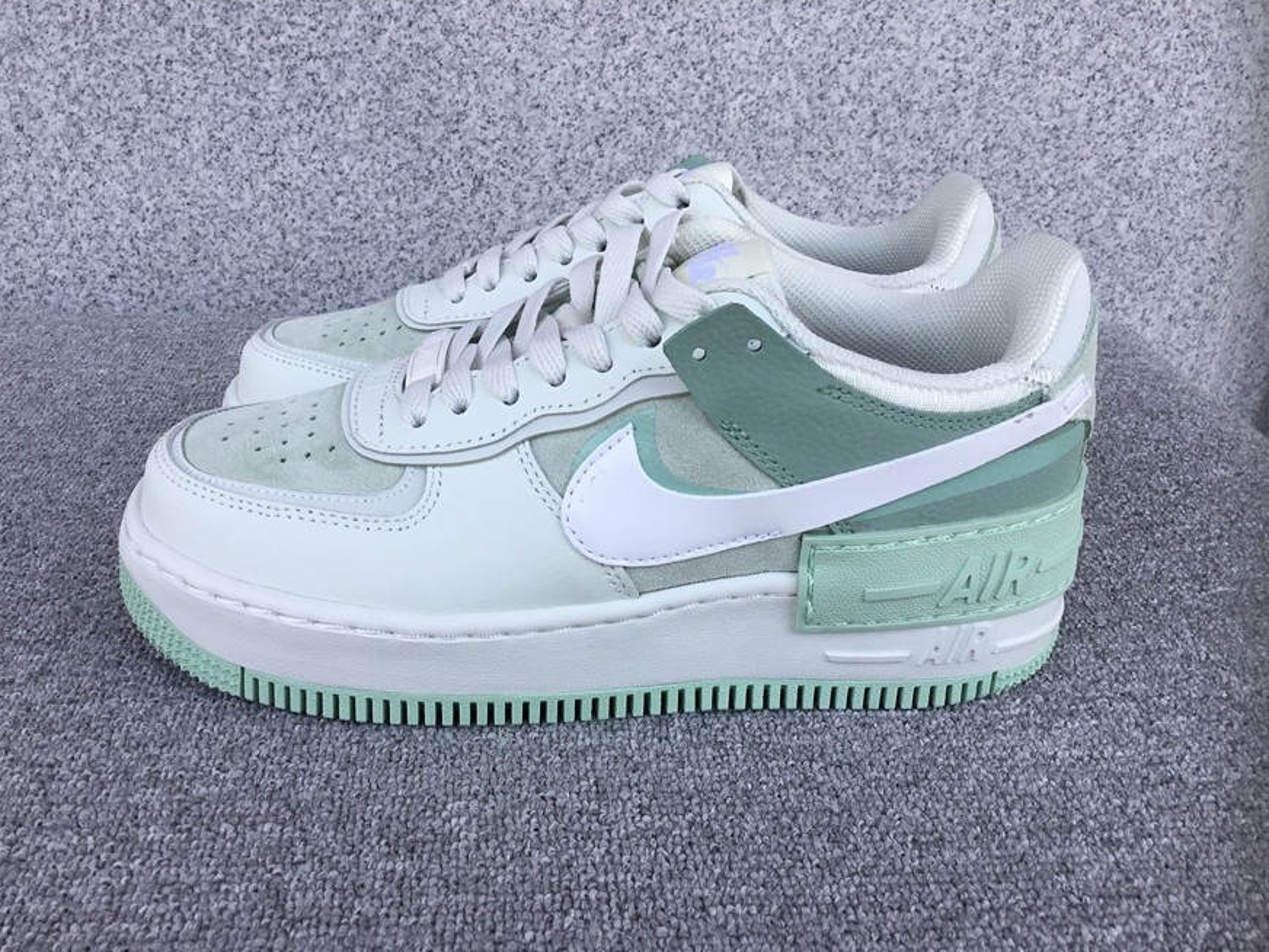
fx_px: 1173
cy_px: 488
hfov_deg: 56.8
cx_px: 633
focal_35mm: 32
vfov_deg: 44.2
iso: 25
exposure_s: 1/392
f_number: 2.4
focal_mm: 3.3
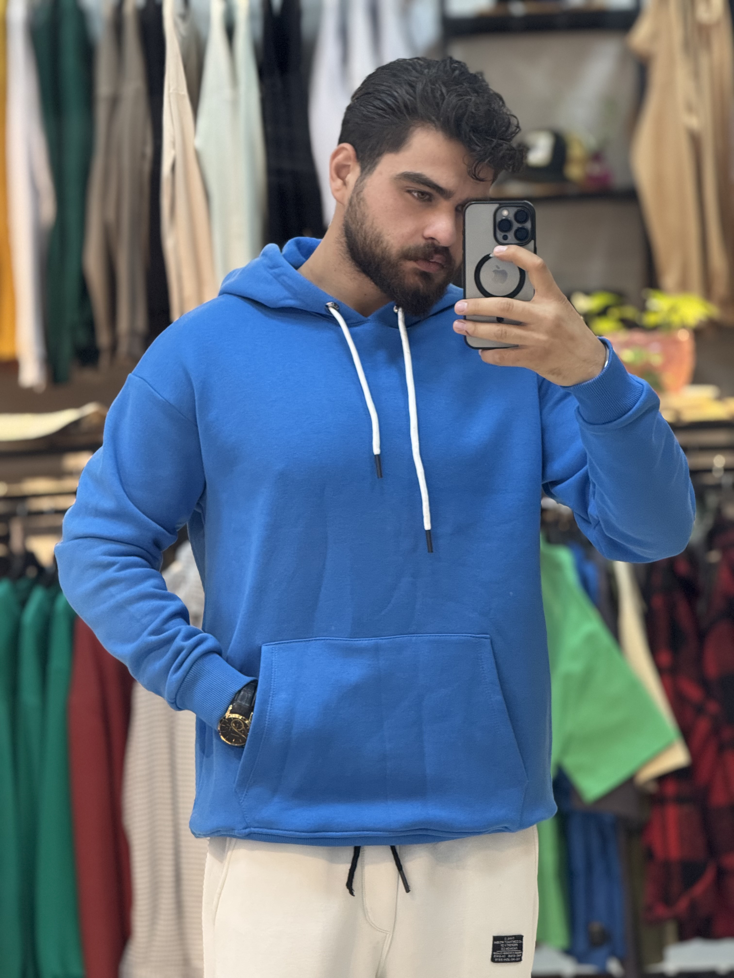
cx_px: 367
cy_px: 489
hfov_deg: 12.3
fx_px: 3393
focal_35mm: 120
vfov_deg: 16.4
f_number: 2.8
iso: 400
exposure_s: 1/100
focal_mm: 15.66
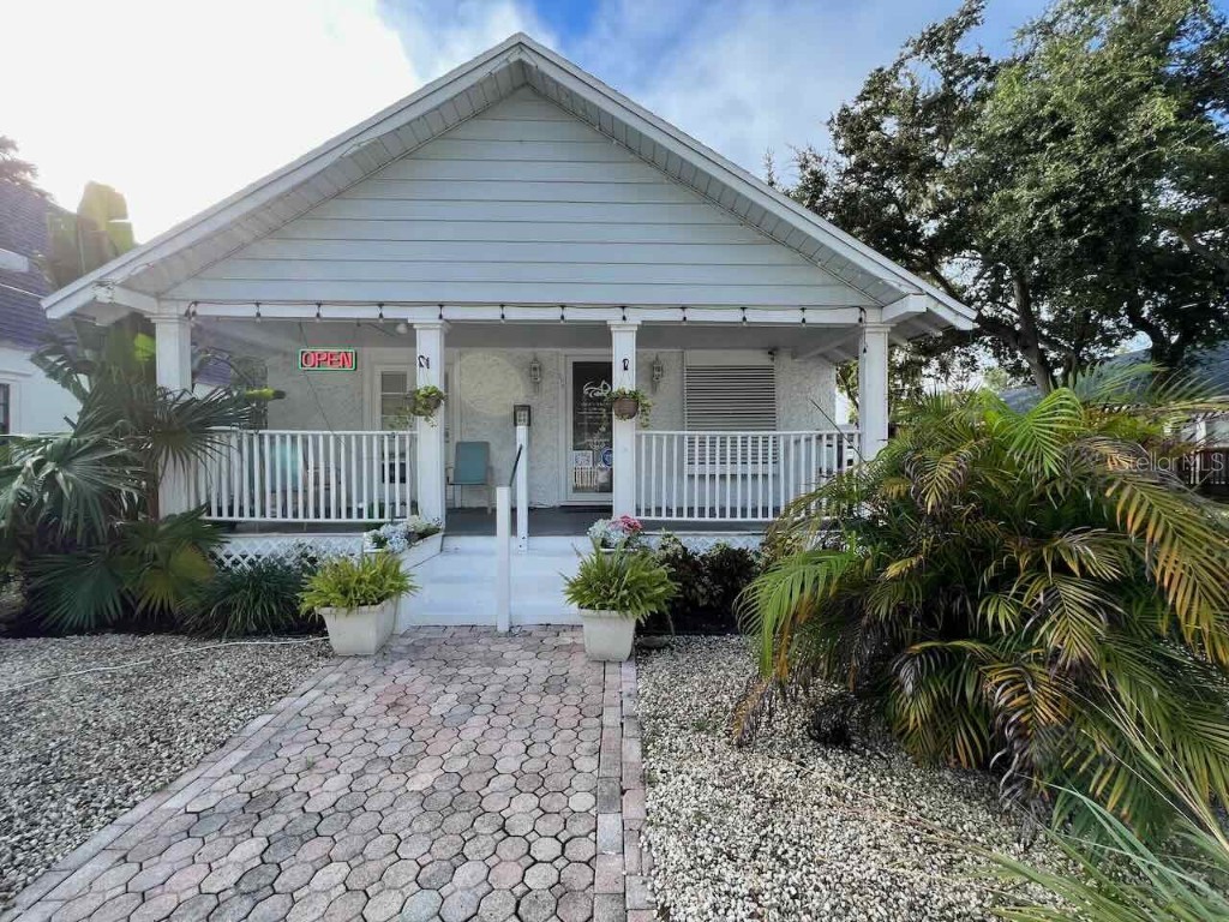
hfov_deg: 106.2
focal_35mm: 13
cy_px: 461
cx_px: 614
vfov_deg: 89.9
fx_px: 462
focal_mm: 1.57
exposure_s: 1/399
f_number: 1.8
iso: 32
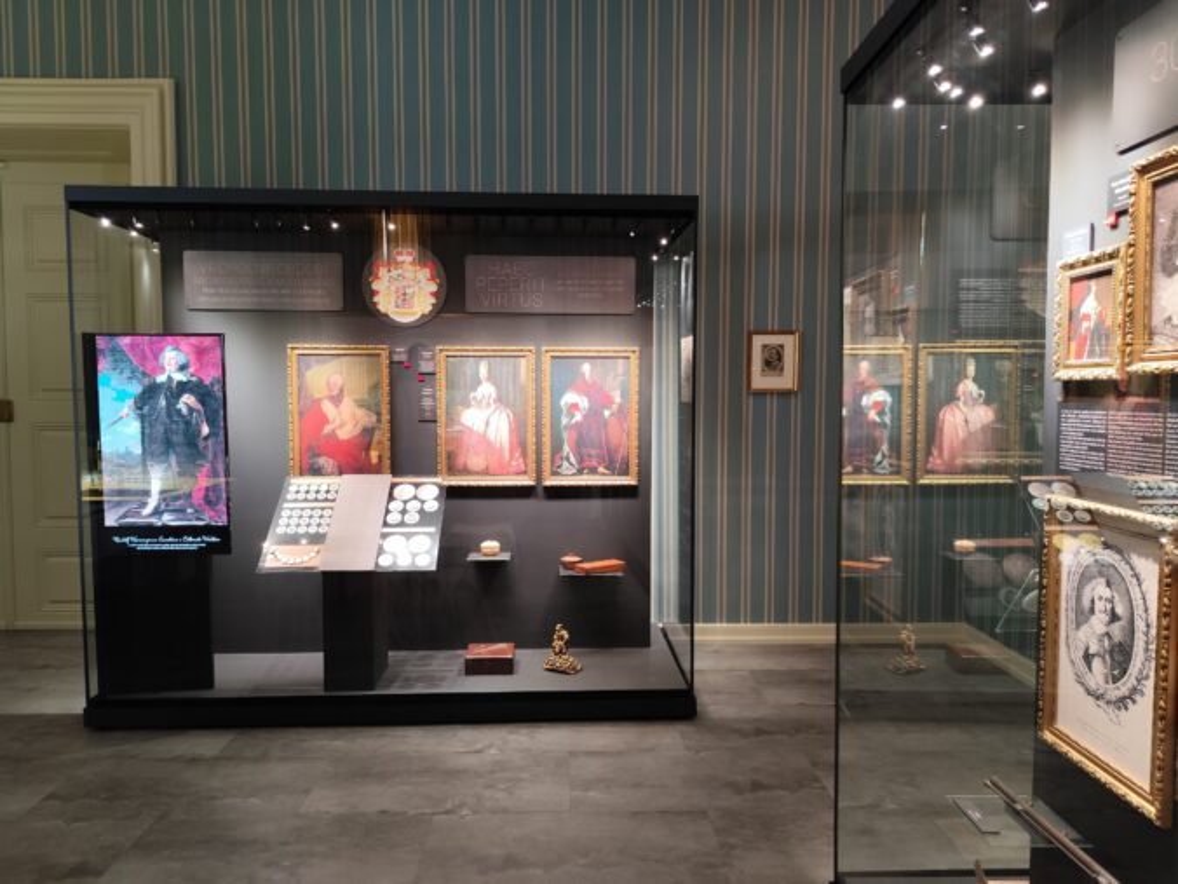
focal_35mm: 23
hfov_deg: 73.9
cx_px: 589
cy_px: 442
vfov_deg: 58.9
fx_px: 783
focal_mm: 6.19
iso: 400
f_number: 1.65
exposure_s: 1/50
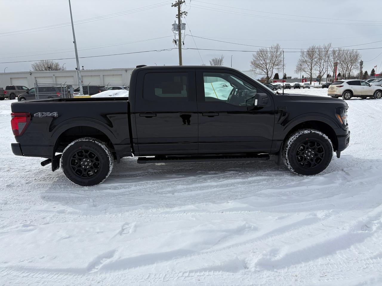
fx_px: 287
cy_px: 143
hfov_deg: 67.3
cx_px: 191
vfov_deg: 53.1
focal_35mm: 26
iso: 50
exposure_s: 1/6329
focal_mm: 5.96
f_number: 1.6
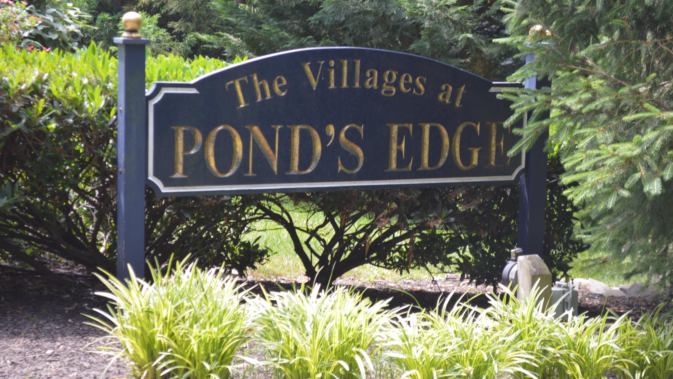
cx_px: 336
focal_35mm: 87
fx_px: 1544
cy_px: 196
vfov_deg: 14.0
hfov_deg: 24.6
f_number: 5.6
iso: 100
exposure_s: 1/40
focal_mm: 55
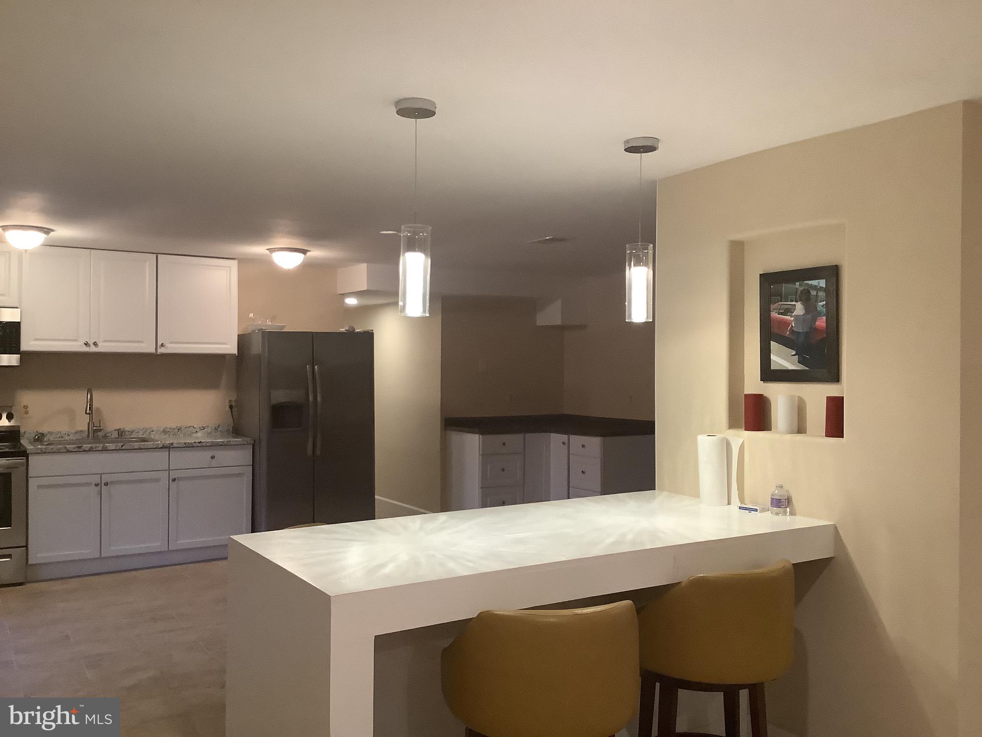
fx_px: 879
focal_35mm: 31
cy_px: 368
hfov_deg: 58.4
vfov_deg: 45.4
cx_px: 491
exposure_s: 1/60
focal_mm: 3.3
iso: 250
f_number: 2.4
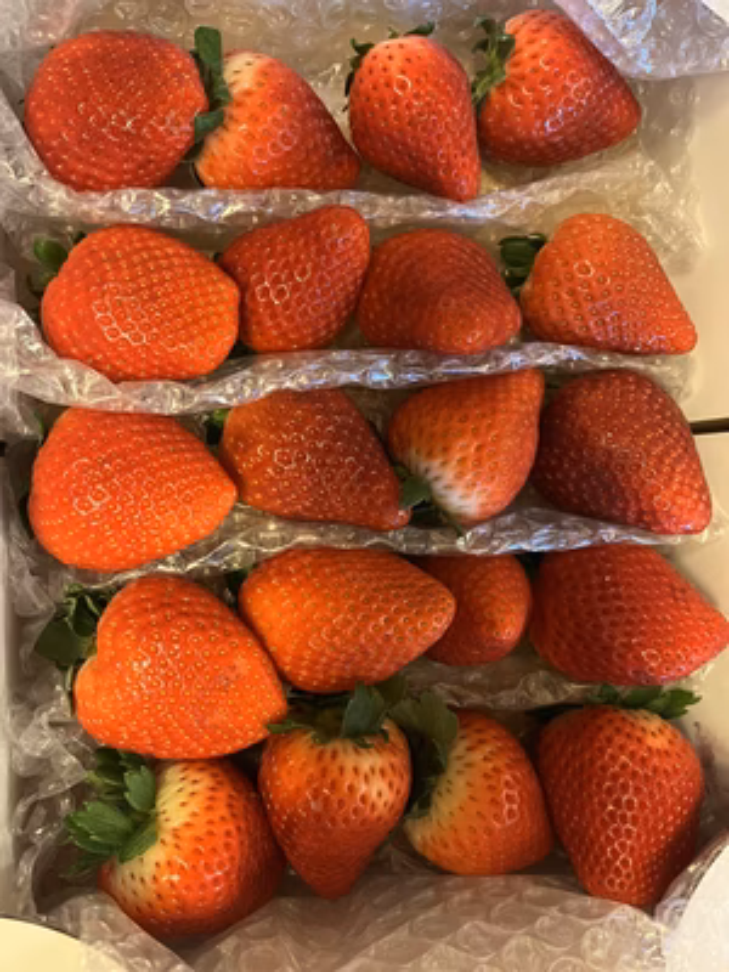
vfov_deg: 67.3
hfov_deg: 53.1
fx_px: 730
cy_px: 486
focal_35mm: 26
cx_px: 364
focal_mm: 5.1
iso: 500
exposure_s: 1/30
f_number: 1.6
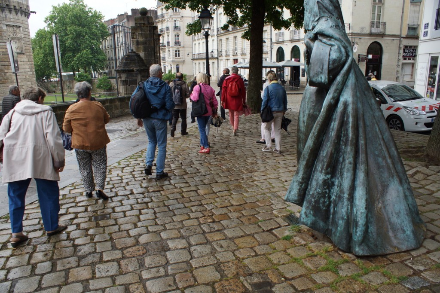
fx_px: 367
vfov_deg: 43.6
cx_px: 220
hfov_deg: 61.9
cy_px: 146
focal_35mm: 30
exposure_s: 1/250
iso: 100
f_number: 4.5
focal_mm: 20
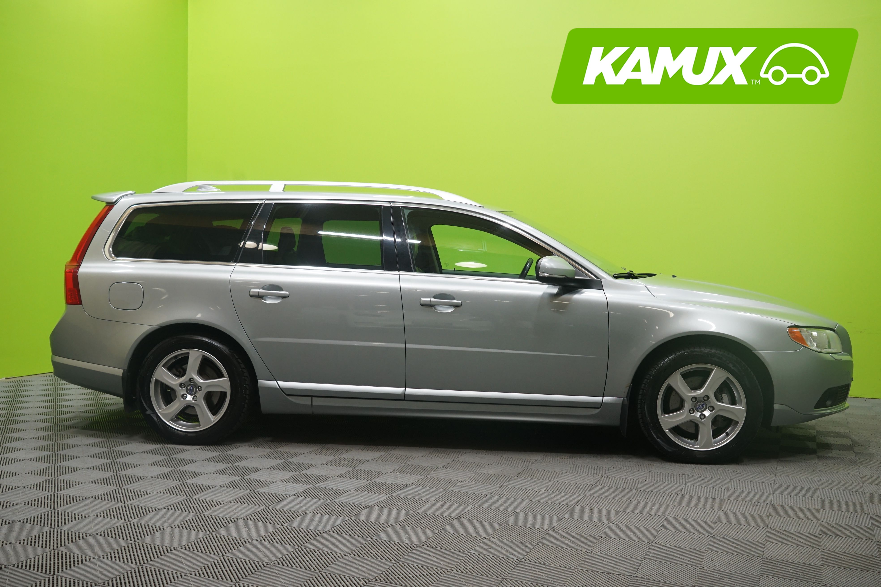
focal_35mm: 36
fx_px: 881
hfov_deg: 53.1
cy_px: 294
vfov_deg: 36.9
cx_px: 440
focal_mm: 36
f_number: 5.6
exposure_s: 1/20
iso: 800
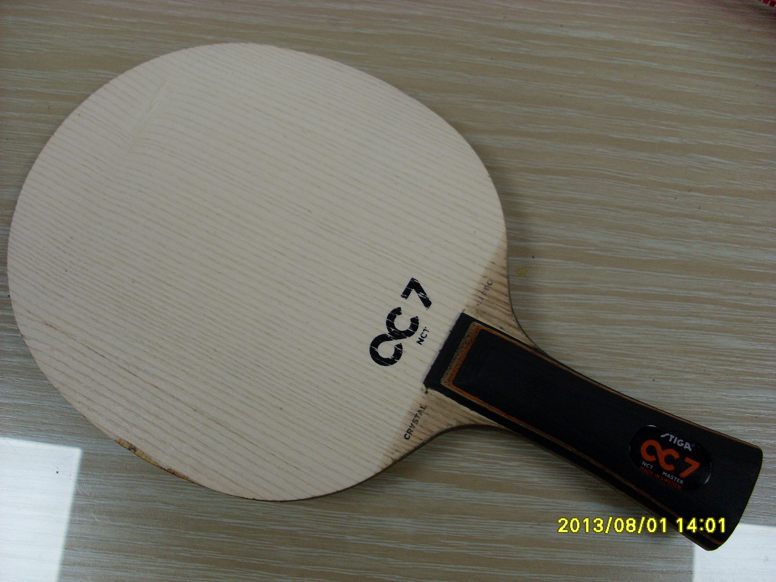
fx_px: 852
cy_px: 291
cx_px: 388
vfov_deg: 37.7
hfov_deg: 49.0
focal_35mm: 38
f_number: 3
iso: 100
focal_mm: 6.3
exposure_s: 1/90
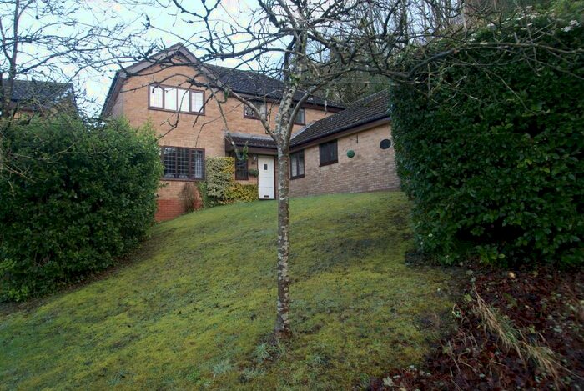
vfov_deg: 53.3
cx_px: 292
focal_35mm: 24
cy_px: 196
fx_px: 390
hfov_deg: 73.7
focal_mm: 16
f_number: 4
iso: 250
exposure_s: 1/160
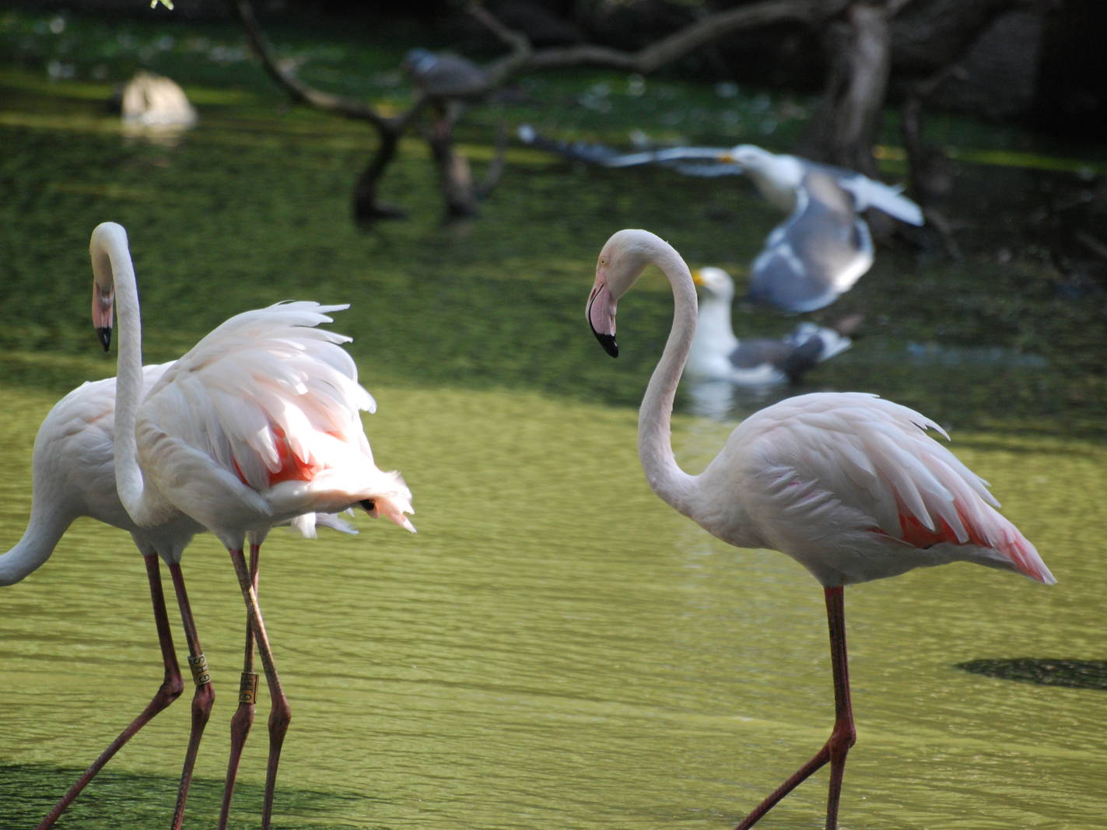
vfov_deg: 3.1
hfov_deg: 4.1
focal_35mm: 487
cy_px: 416
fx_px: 15573
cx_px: 548
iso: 720
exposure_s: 1/500
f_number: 5.6
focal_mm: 300
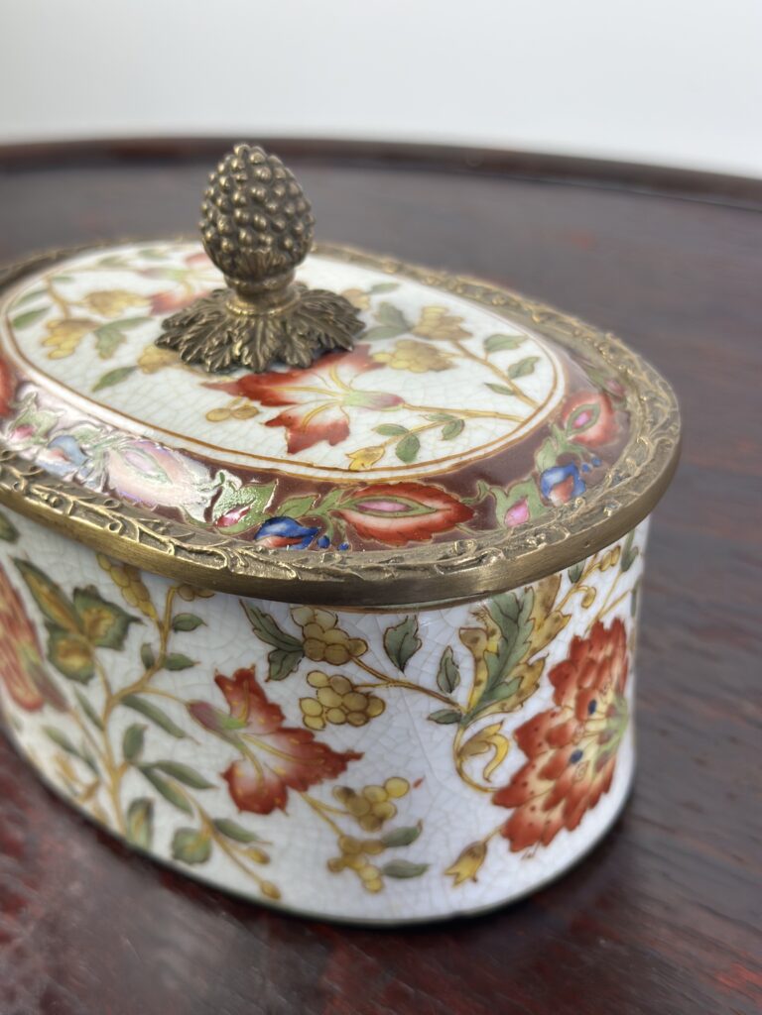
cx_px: 381
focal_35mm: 48
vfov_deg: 39.7
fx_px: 1409
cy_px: 508
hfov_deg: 30.3
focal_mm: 6.86
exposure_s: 1/100
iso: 100
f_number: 1.78
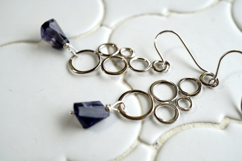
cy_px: 80
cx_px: 121
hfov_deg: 43.6
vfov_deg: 29.9
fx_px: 303
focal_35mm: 45
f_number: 6.3
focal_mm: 30
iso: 800
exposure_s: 1/60
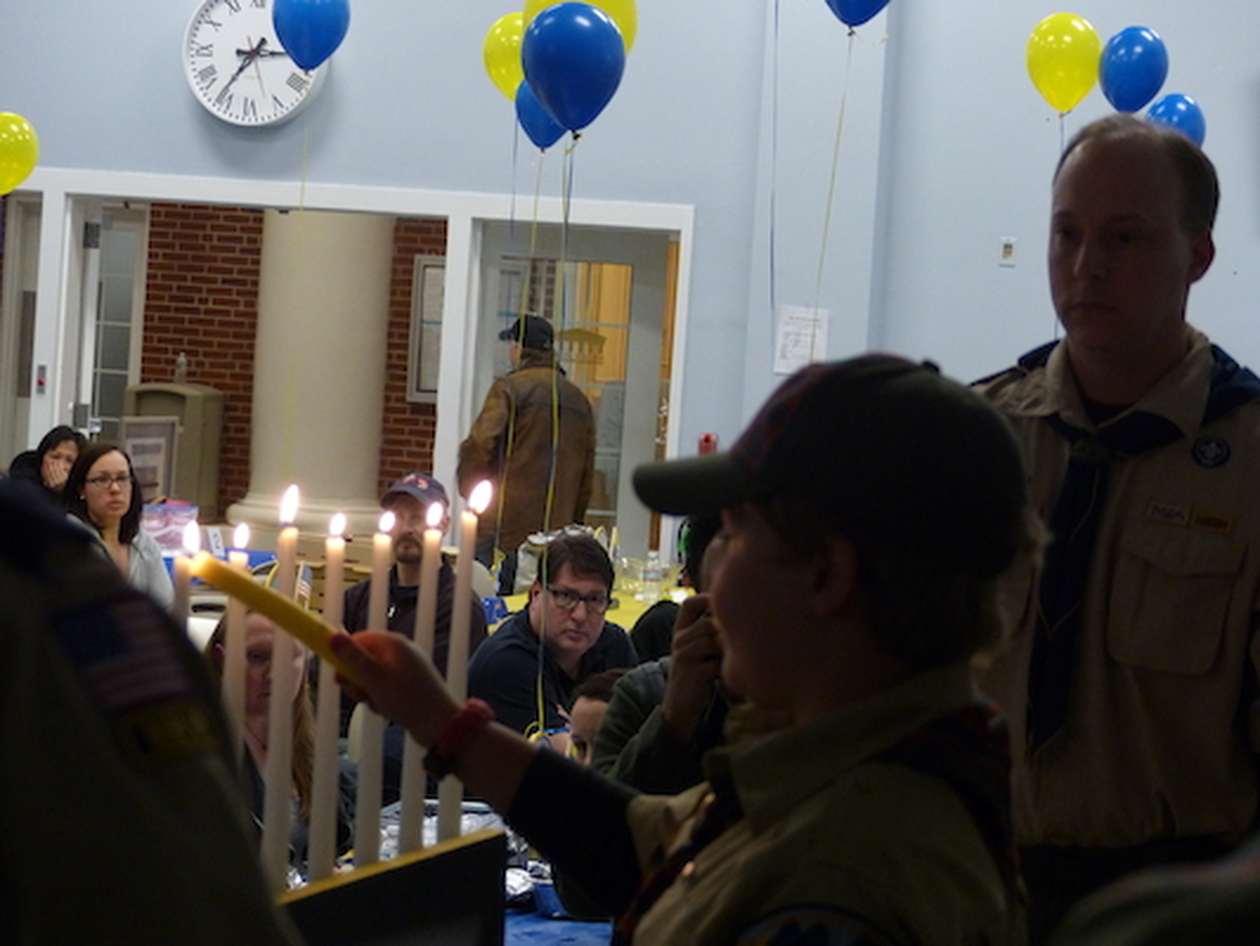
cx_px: 630
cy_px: 473
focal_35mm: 119
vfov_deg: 12.5
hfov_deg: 16.5
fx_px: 4332
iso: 400
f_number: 2.8
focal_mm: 21.4
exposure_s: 1/15
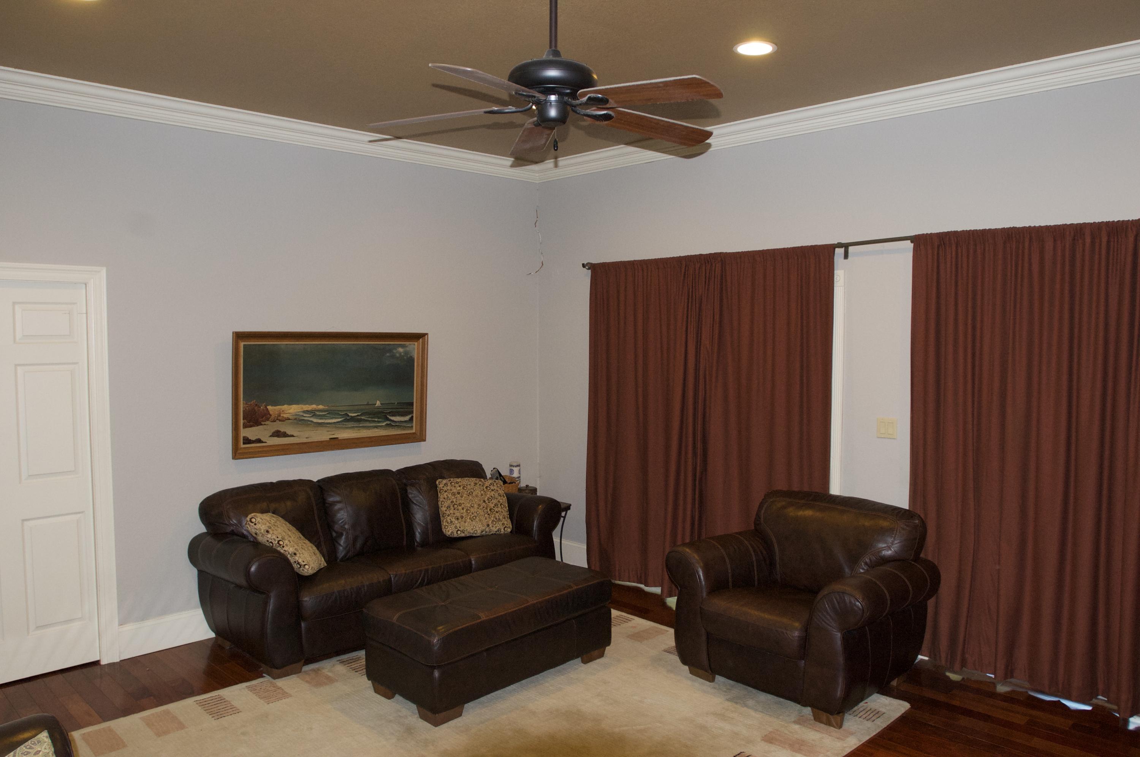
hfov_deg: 70.5
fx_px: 806
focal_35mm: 26
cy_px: 378
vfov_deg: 50.3
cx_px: 570
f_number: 5
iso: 1000
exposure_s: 1/60
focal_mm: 17
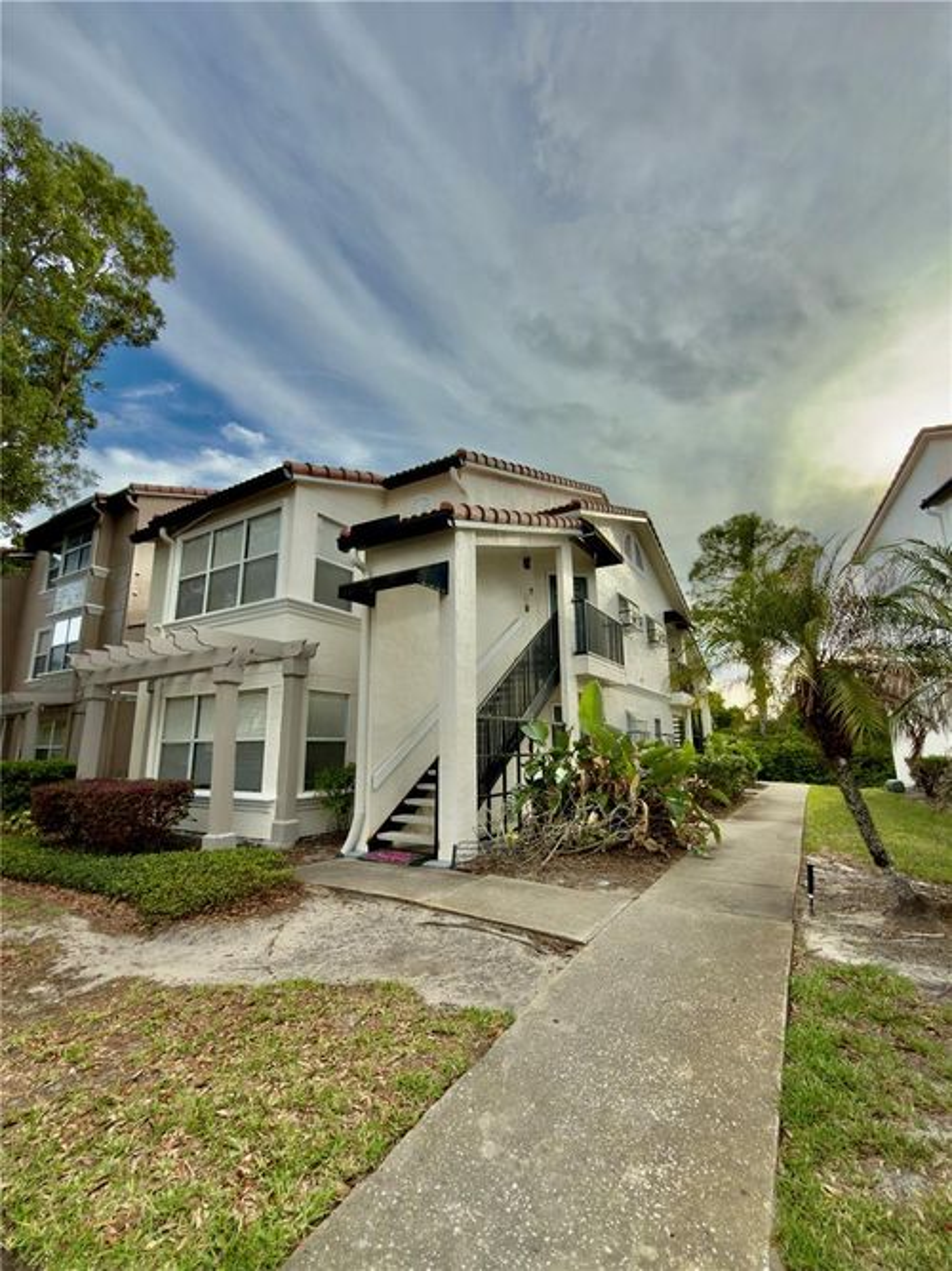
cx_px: 476
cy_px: 636
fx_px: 550
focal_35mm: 15
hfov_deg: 81.7
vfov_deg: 98.2
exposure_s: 1/560
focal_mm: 2.22
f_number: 2.2
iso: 16
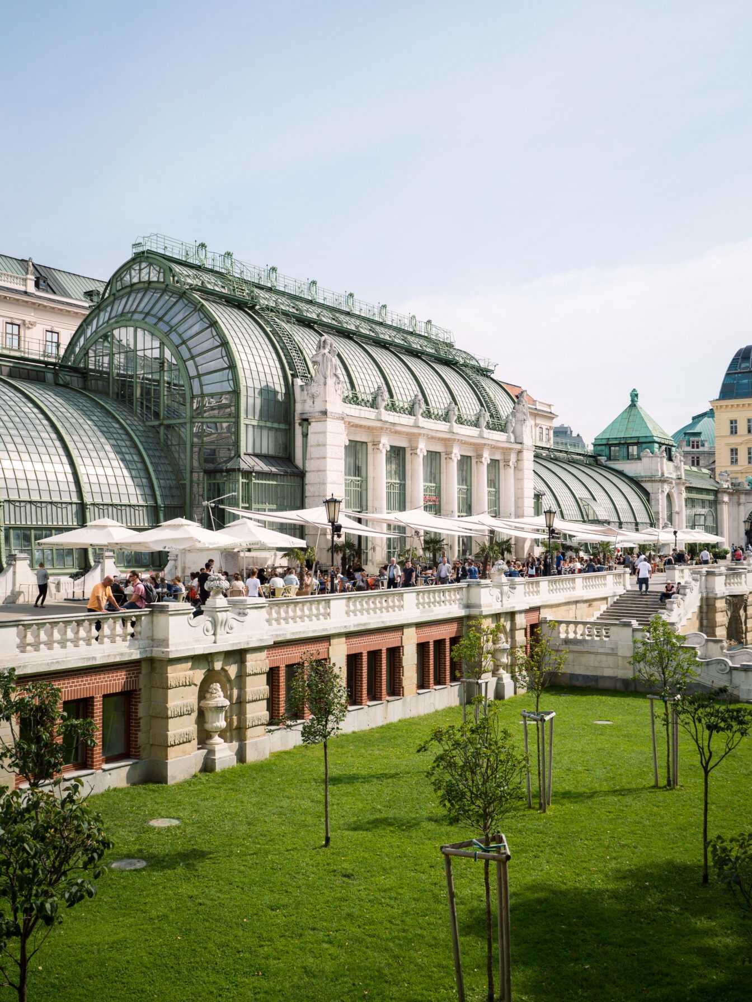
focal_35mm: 36
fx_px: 1043
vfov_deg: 51.4
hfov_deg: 39.7
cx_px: 376
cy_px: 501
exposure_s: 1/2000
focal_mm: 18
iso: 200
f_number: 4
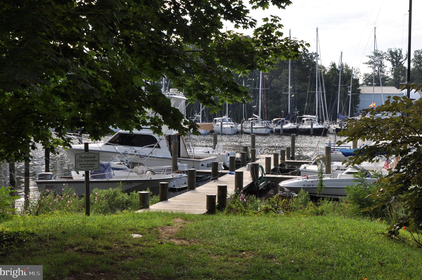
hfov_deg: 40.4
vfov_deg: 27.4
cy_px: 137
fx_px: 574
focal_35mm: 49
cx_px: 212
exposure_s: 1/200
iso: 200
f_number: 10
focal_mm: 32
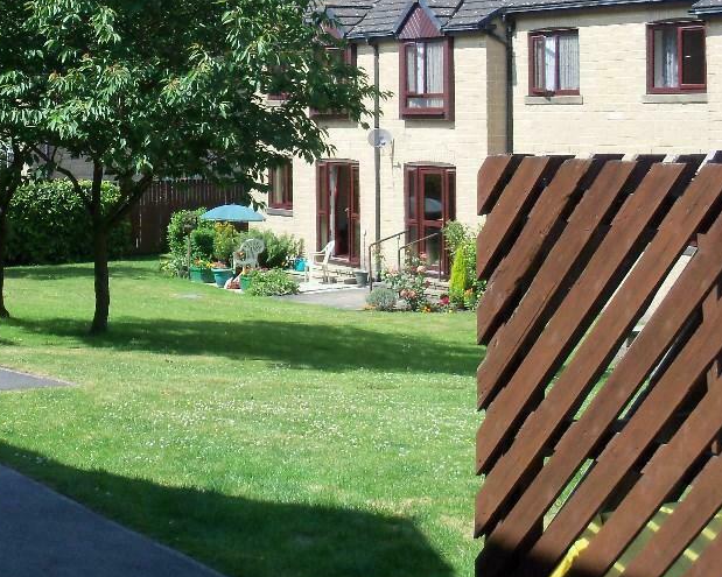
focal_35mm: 84
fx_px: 1795
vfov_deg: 18.2
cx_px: 206
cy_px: 140
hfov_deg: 22.6
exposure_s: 1/640
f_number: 3.3
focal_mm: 9.3
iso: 80
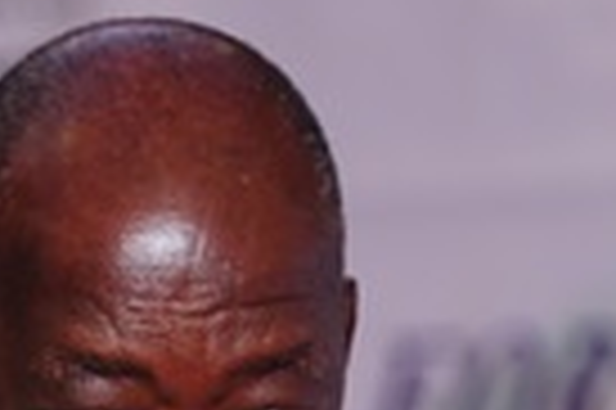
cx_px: 45
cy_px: 975
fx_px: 16885
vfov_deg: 1.4
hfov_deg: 2.1
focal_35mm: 988
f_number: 3.2
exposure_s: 1/200
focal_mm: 135
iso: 320
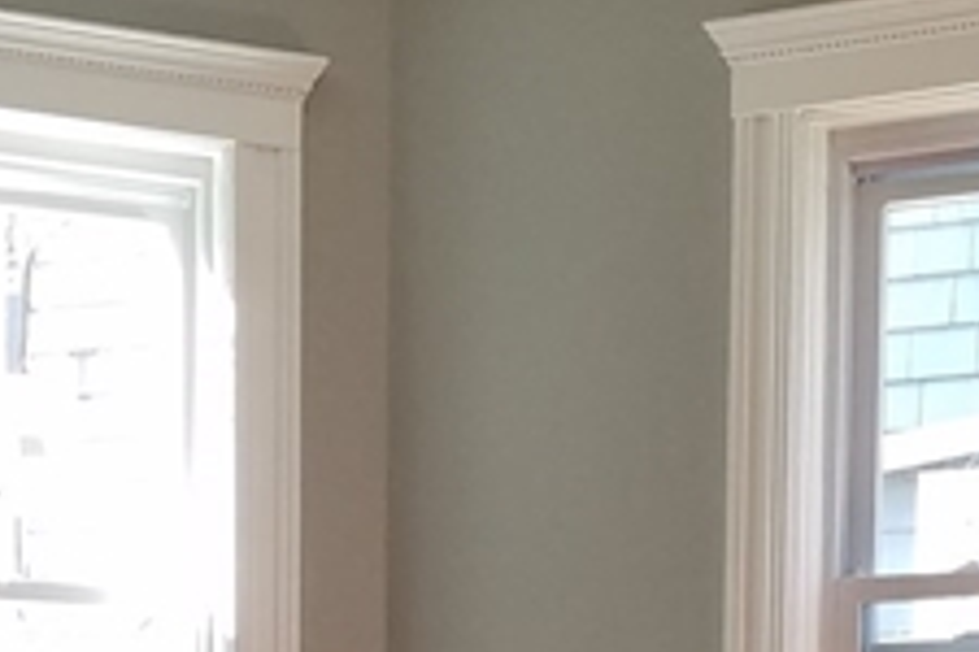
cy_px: 969
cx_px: 670
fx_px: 3345
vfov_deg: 10.8
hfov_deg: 16.6
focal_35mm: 123
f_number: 1.7
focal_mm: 4.2
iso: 80
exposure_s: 1/60
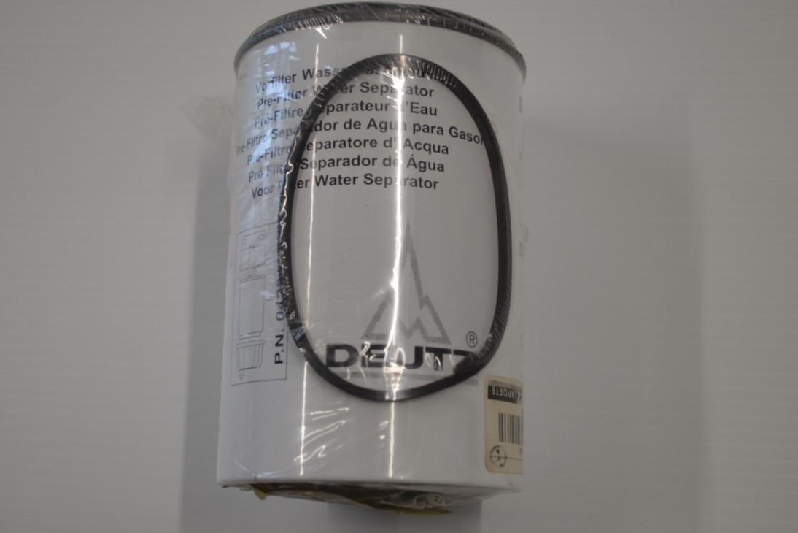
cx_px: 381
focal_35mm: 56
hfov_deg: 35.9
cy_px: 269
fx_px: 1231
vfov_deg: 24.4
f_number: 5
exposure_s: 1/100
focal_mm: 35
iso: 400
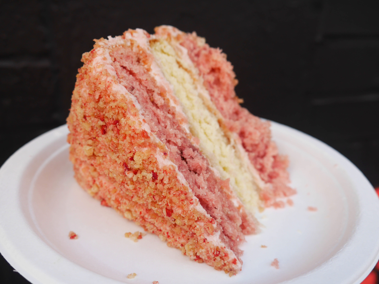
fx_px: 351
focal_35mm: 32
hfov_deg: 56.8
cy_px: 142
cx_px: 190
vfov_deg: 44.2
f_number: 4.5
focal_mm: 16
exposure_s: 1/160
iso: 200
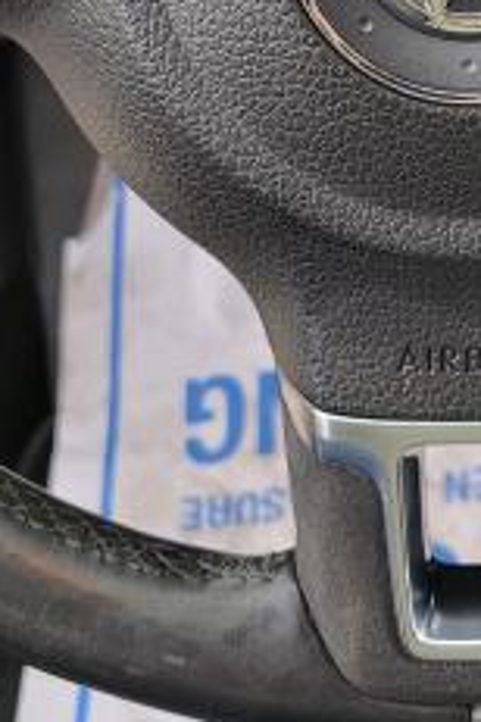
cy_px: 28
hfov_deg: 17.9
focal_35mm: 75
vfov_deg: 25.8
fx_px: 1503
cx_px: 447
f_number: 1.8
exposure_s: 1/120
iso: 50
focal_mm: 5.4
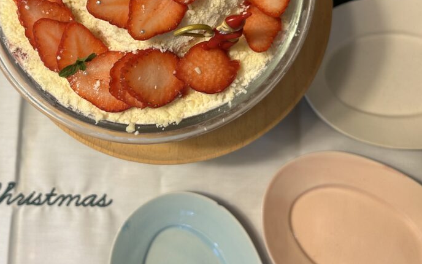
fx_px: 472
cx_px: 158
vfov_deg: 30.6
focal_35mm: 41
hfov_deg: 47.8
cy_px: 60
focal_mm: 5.7
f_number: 1.5
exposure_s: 1/50
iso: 64
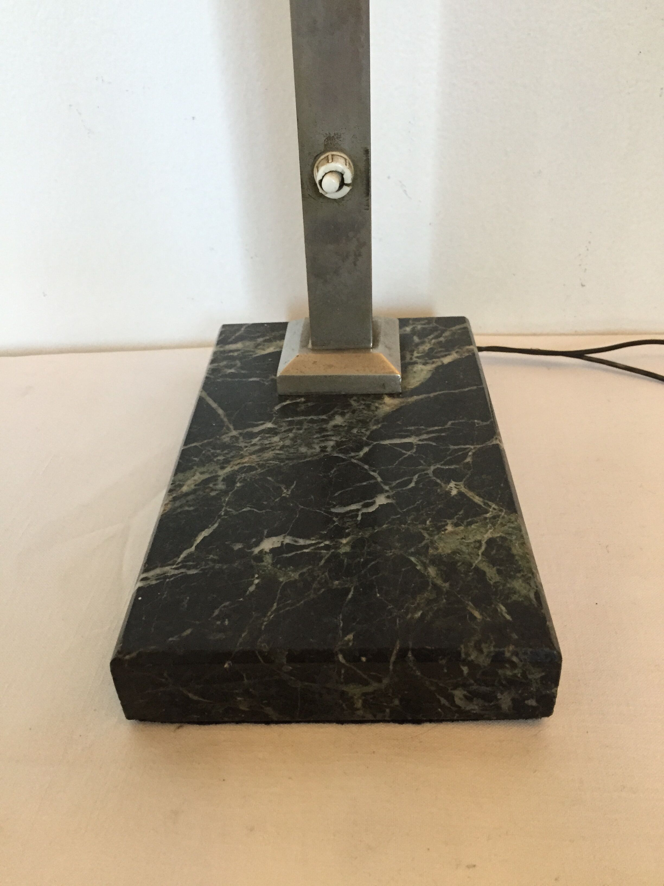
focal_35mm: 29
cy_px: 443
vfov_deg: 61.7
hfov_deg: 48.2
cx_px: 332
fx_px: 742
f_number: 2.2
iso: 160
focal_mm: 4.15
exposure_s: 1/30
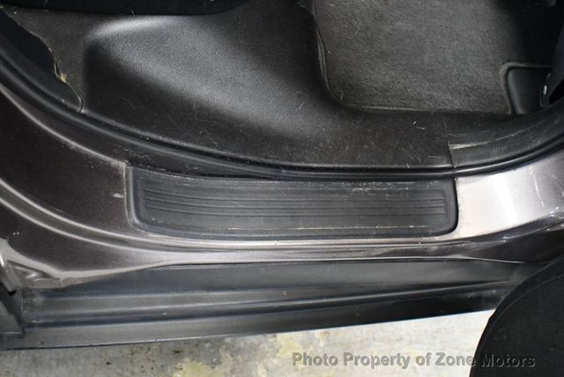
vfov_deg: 29.3
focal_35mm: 46
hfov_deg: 42.7
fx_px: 721
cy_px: 188
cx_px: 282
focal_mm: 23
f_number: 3.8
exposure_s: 1/60
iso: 6400
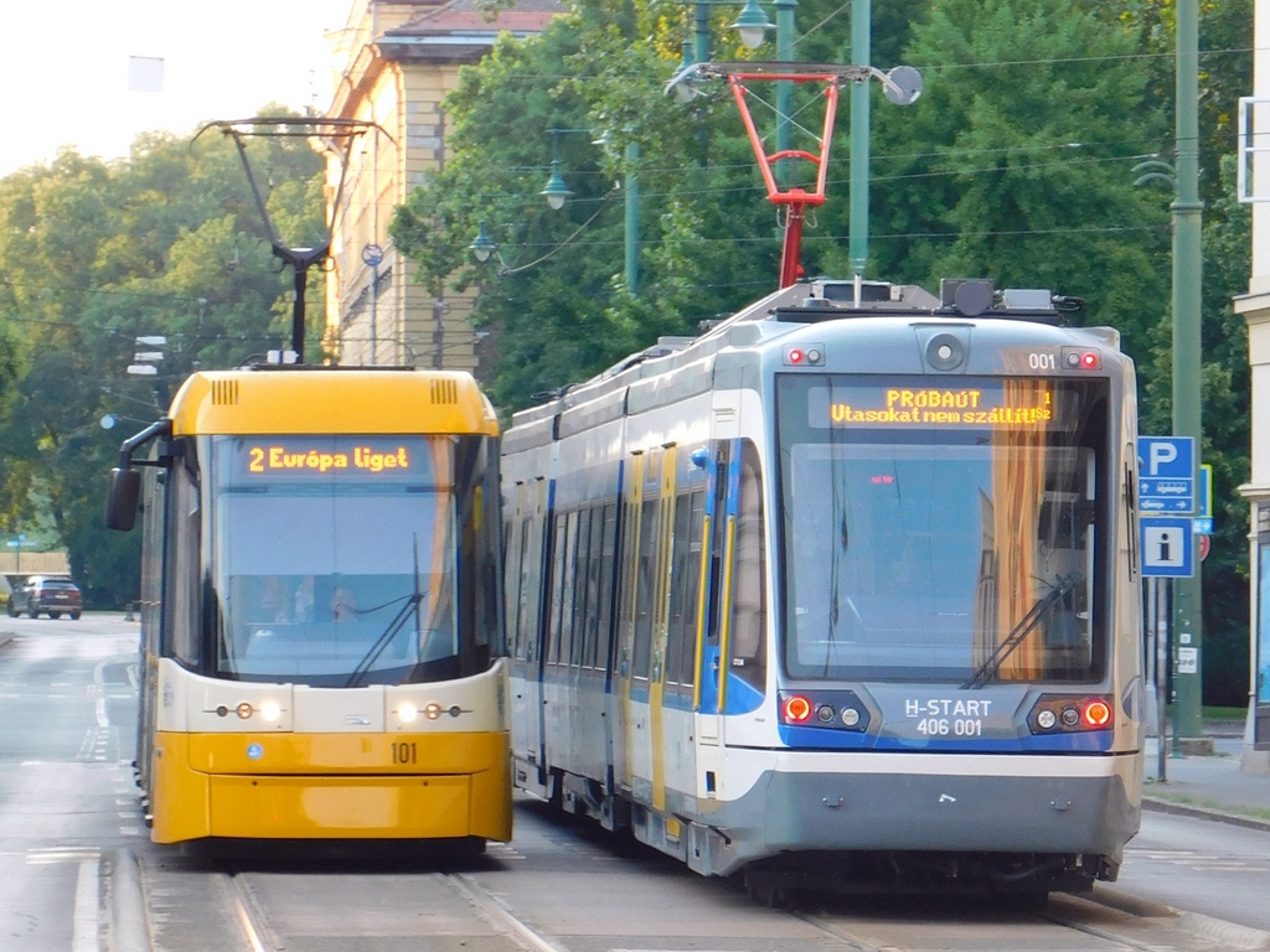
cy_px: 476
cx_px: 635
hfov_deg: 11.6
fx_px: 6237
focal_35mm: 170
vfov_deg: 8.7
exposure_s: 1/50
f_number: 5.3
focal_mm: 30.1
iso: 125
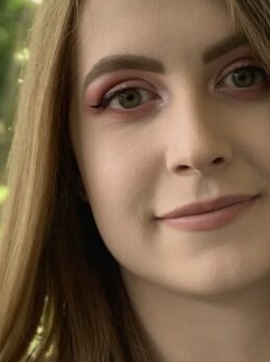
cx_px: 208
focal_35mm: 94
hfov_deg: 15.6
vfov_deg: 20.9
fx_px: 979
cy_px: 177
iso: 64
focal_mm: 2.87
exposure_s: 1/83
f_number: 2.2
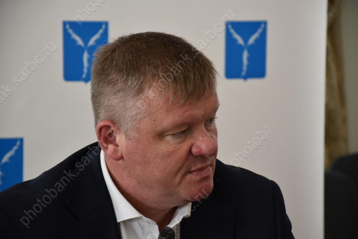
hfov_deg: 11.2
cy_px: 120
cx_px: 179
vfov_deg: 7.5
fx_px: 1822
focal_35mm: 183
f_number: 5.6
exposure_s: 1/60
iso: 900
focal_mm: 122
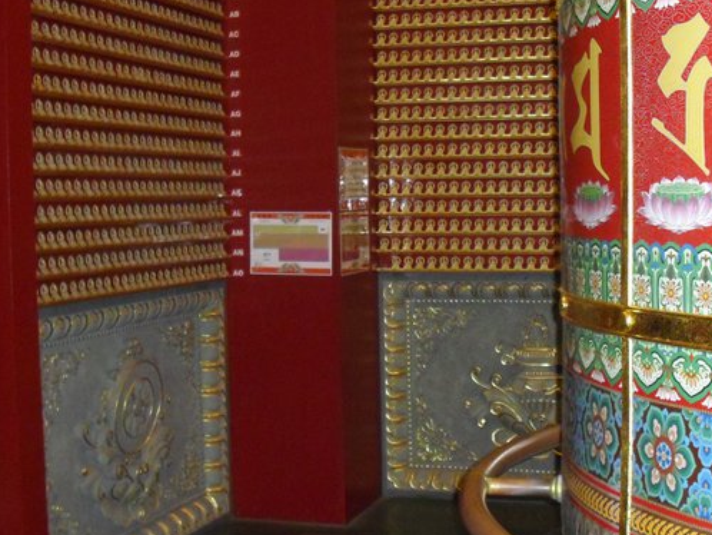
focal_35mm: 61
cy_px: 263
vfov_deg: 24.0
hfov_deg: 31.5
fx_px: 1255
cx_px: 456
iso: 400
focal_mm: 6.2
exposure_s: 1/60
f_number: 2.8
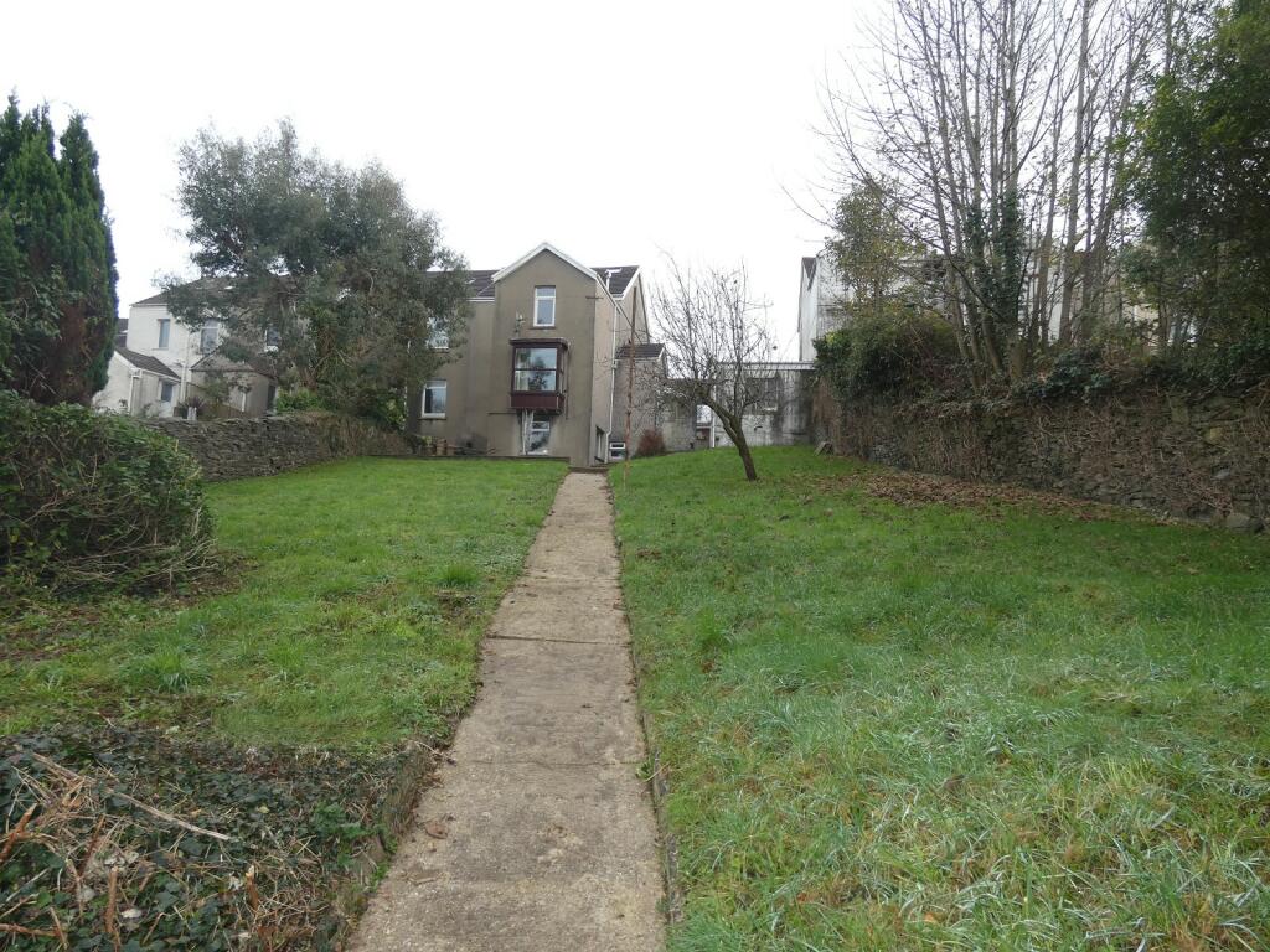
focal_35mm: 20
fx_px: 734
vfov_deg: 66.0
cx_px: 635
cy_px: 476
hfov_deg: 81.7
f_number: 2.8
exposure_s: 1/100
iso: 80
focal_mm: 3.6
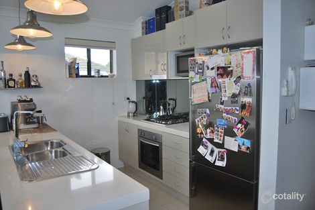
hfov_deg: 67.4
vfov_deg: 47.9
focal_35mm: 27
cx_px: 158
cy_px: 105
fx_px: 236
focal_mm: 18
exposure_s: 1/125
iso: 140
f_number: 3.5
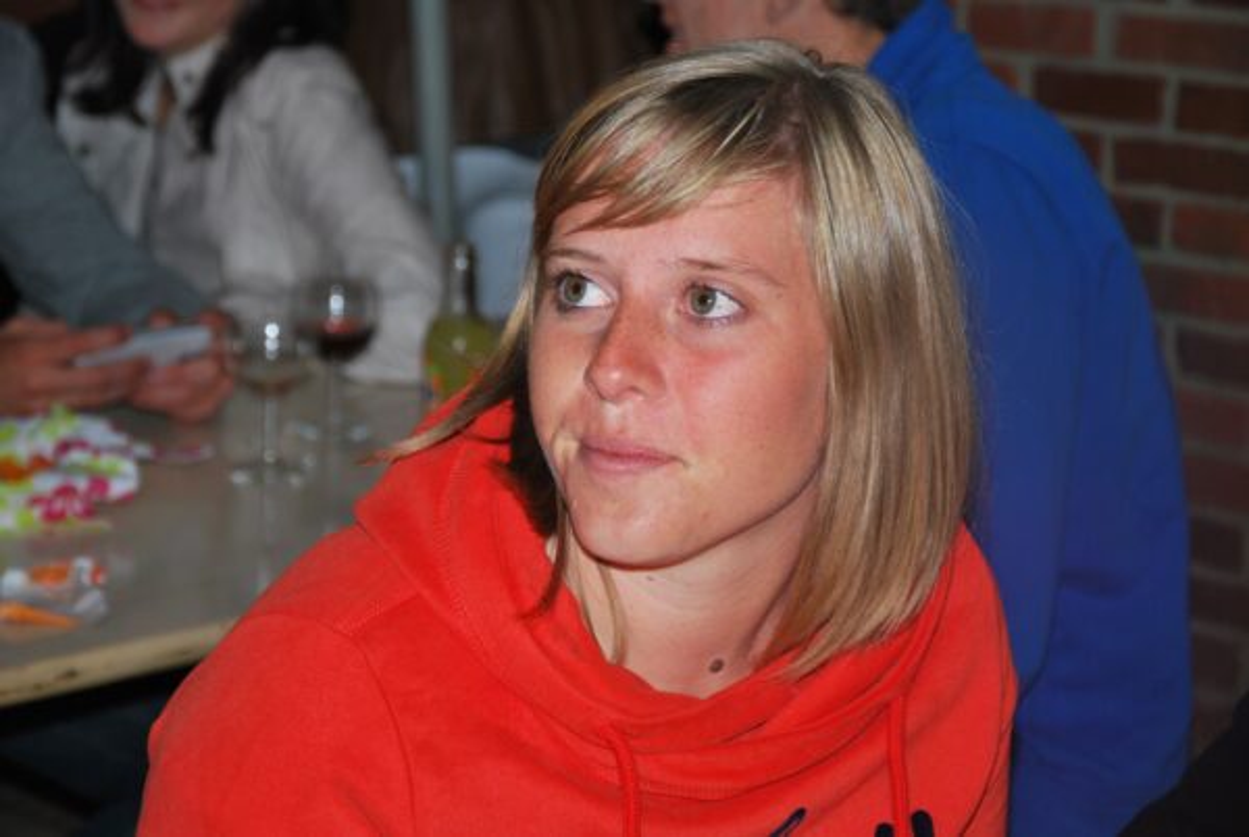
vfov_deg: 11.5
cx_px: 624
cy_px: 418
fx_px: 4169
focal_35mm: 120
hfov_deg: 17.0
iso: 200
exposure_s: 1/60
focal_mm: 80
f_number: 5.6
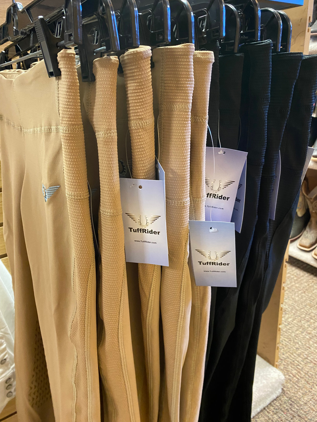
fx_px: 317
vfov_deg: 67.3
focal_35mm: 26
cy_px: 211
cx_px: 158
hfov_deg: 53.1
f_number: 1.8
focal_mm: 4.25
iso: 400
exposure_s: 1/30
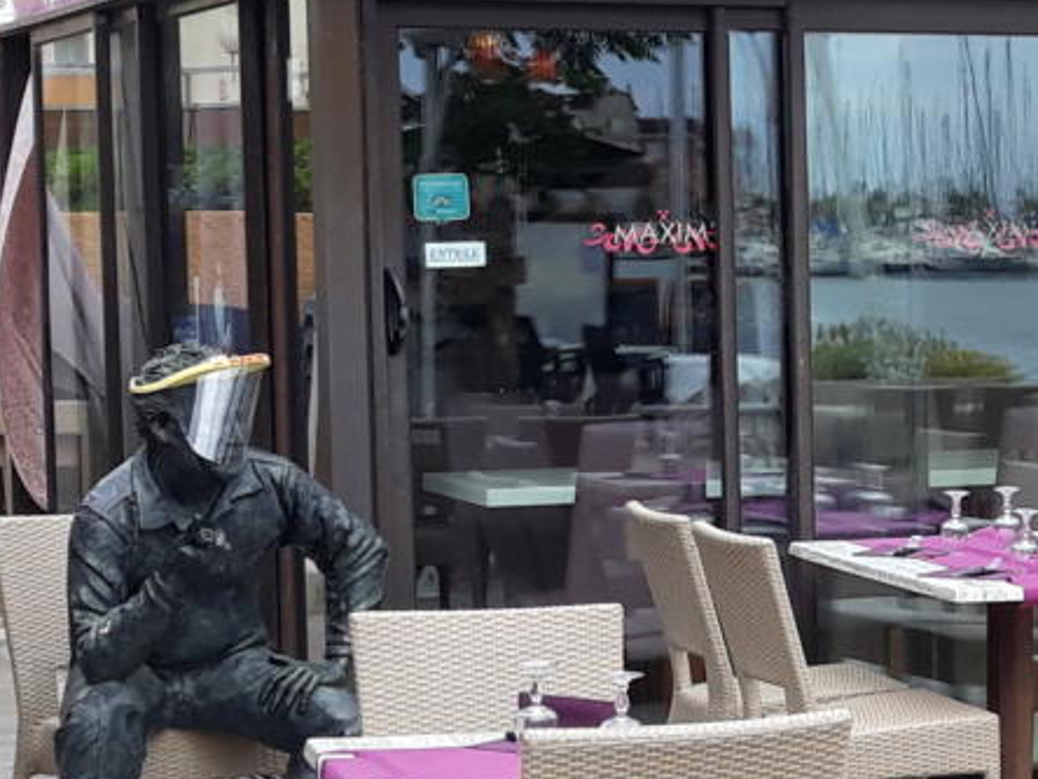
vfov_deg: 20.1
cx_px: 1342
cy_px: 477
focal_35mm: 73
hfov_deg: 23.6
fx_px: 2189
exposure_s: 1/864
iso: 40
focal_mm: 3.71
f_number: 1.7
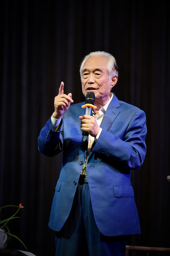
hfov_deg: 7.6
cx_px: 85
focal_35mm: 180
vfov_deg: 11.4
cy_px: 128
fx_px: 1276
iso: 500
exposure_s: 1/160
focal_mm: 180
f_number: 3.5
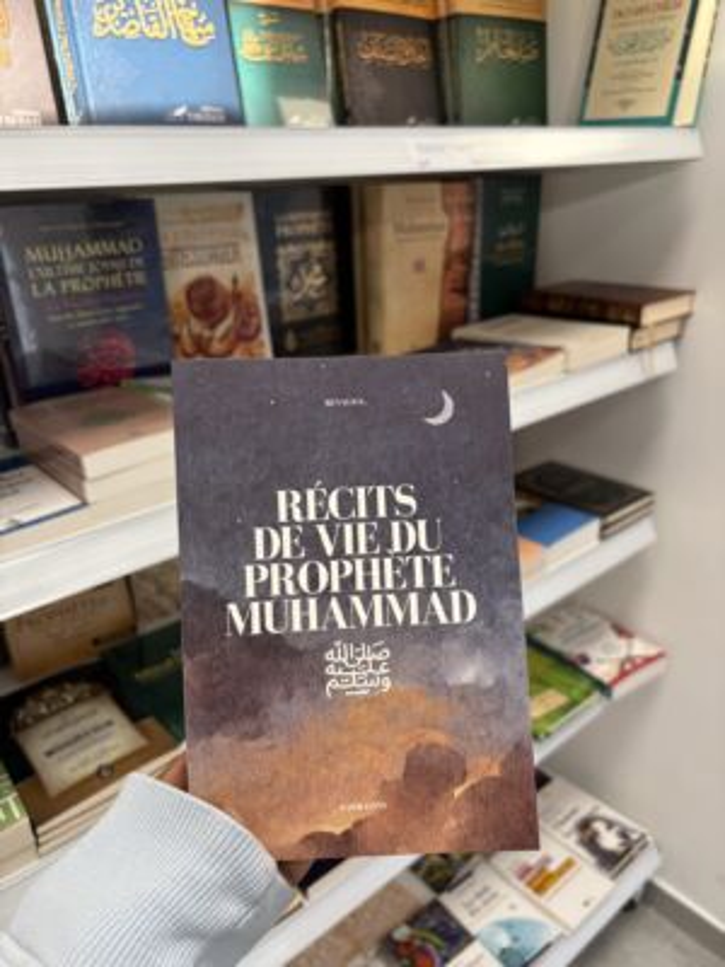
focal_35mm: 26
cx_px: 362
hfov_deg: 53.1
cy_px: 484
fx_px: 726
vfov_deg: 67.3
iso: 100
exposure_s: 1/100
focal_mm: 5.96
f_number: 1.6
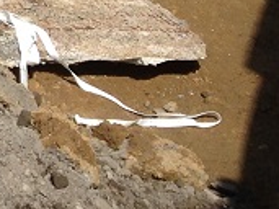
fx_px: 1554
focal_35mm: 193
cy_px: -109
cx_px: -494
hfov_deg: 8.8
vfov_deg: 7.5
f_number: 2.4
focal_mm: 4.12
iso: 50
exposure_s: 1/2088
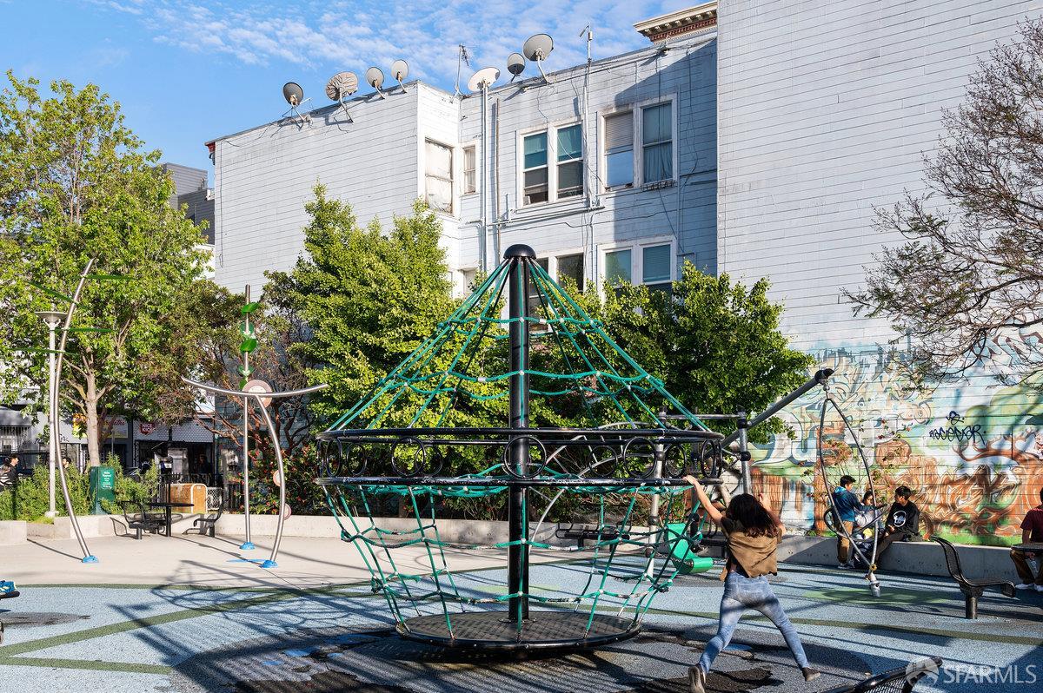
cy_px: 346
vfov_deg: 32.6
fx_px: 1187
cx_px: 522
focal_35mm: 41
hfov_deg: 47.4
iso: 400
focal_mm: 41
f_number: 9
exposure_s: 1/500
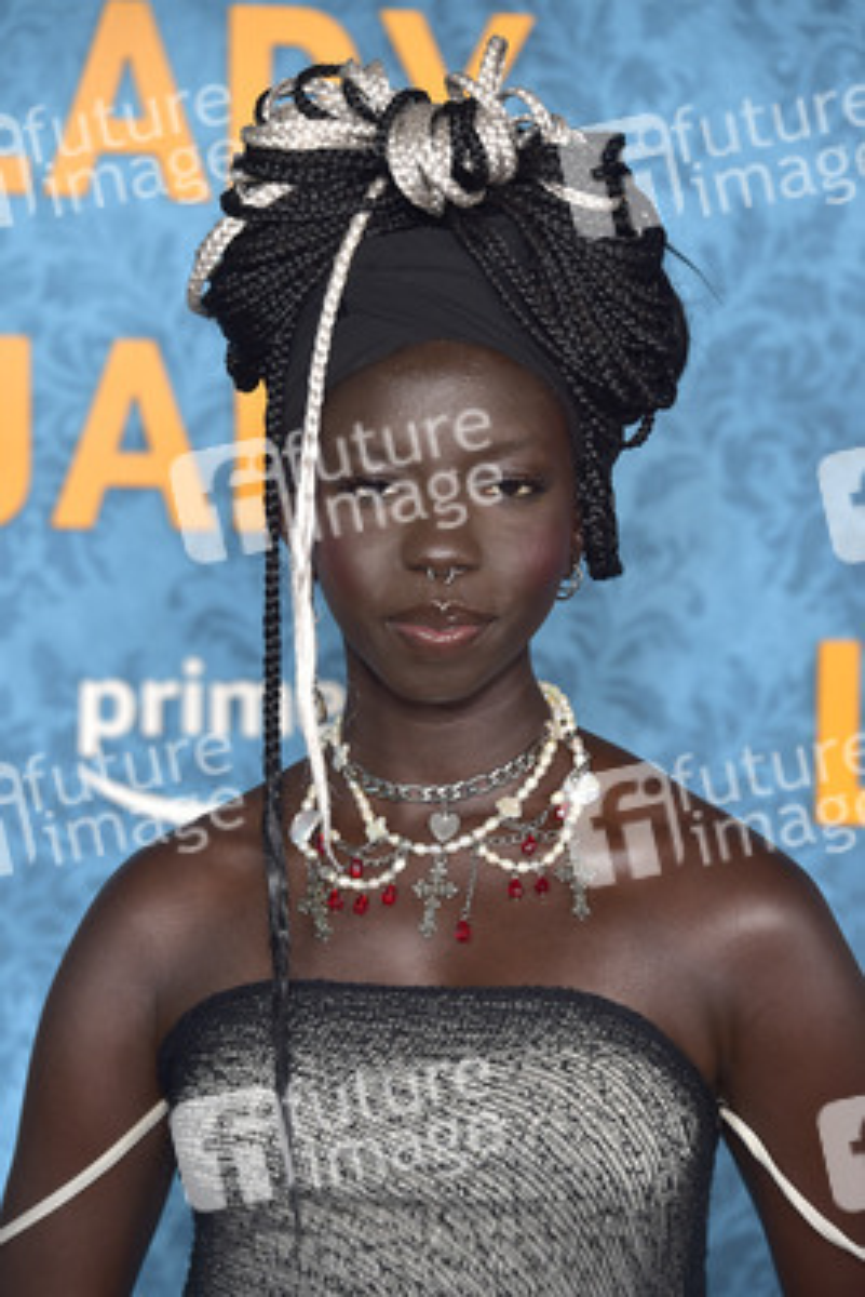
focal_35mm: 145
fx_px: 5221
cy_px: 648
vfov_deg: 14.1
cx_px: 432
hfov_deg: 9.5
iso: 640
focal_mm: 145
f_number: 6.3
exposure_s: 1/200
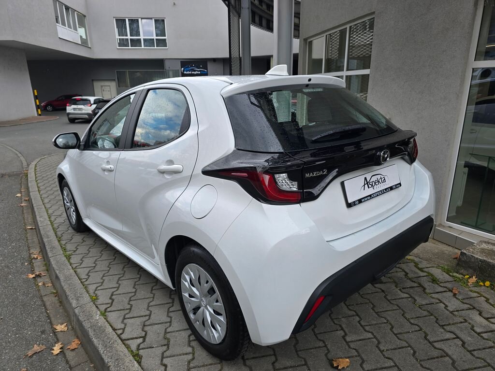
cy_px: 186
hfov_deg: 73.9
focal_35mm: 23
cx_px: 248
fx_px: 329
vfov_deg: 58.9
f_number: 1.7
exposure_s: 1/251
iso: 12
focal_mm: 6.3
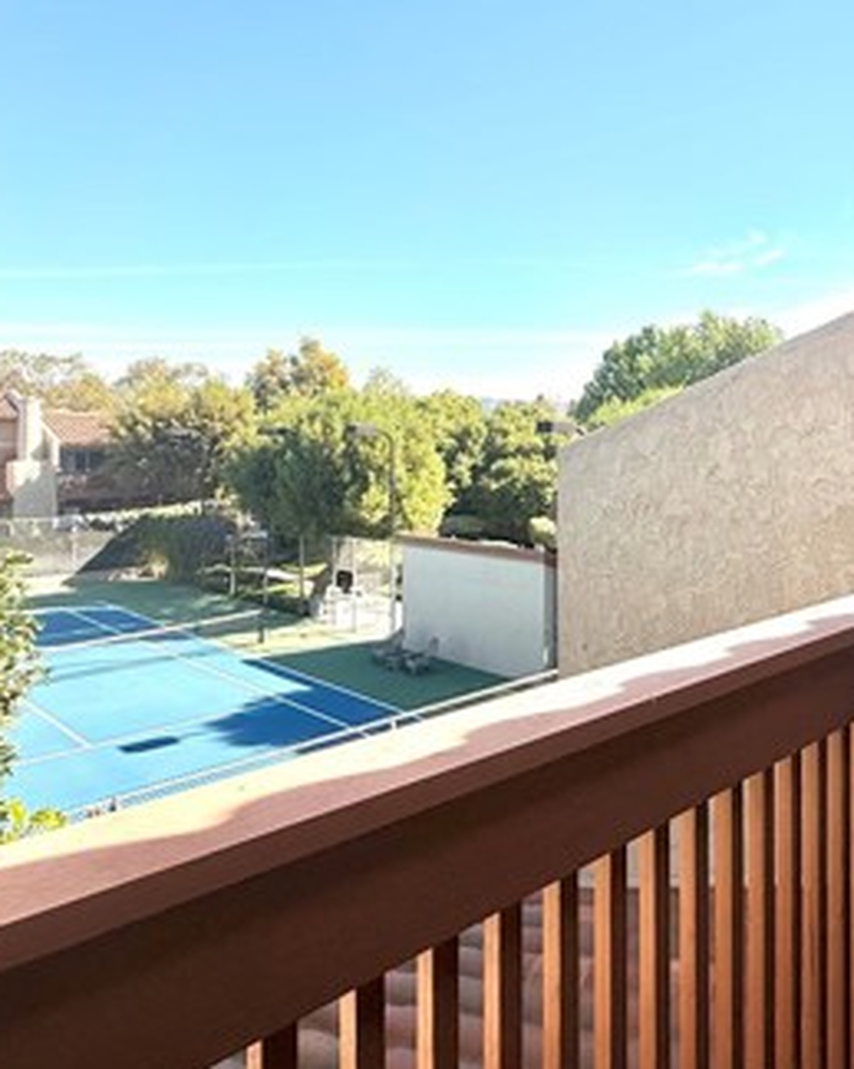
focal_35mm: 27
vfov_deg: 63.7
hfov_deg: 49.8
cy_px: 449
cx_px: 692
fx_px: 853
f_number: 2.2
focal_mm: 2.22
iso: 50
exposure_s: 1/1285
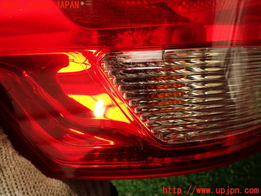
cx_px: 130
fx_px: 241
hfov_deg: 56.8
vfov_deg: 44.2
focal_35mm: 32
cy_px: 98
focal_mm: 5.79
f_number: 2.4
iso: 125
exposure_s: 1/60
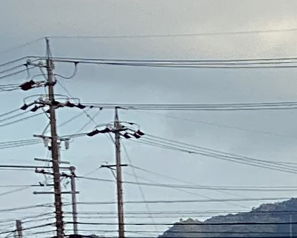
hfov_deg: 7.7
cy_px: 642
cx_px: 620
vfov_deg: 6.1
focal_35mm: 239
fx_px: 2102
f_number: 2.4
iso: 25
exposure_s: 1/529
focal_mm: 3.3
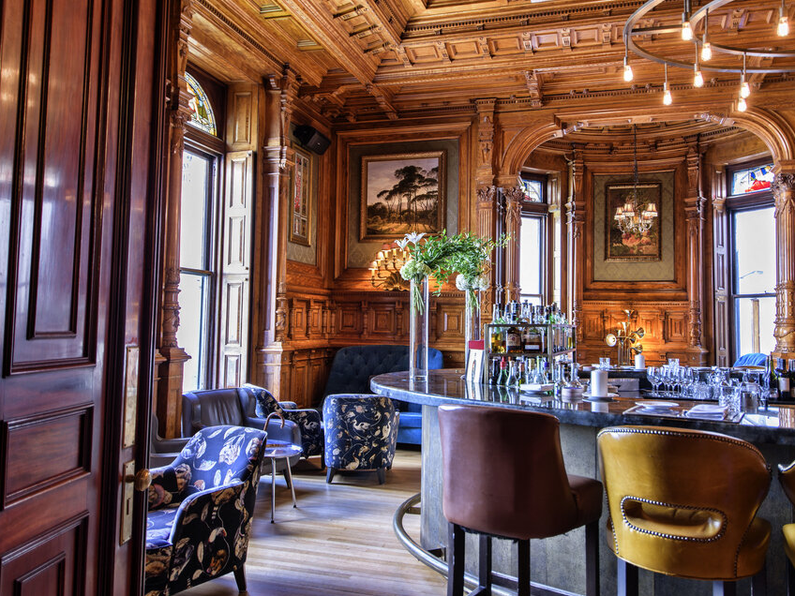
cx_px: 448
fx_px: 620
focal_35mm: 27
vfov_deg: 51.4
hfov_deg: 65.1
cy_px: 295
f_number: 4
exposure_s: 1/2.5
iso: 100
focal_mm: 24
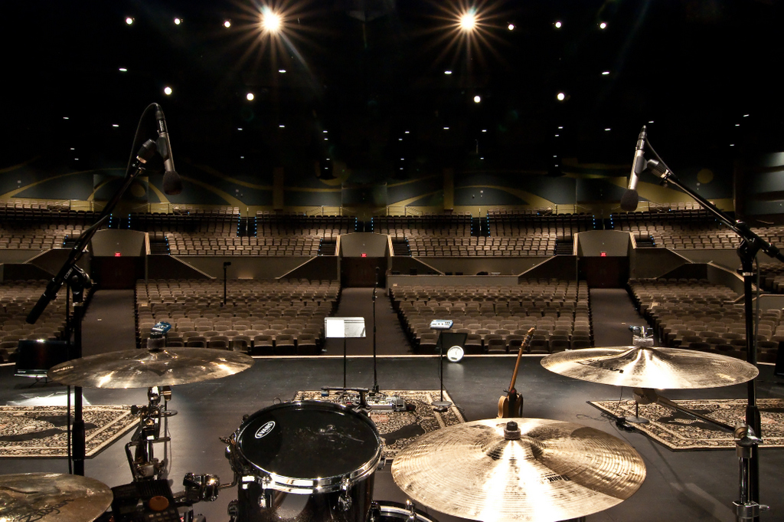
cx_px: 392
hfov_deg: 64.6
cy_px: 261
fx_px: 620
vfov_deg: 45.6
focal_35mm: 28
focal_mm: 19
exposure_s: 1/4
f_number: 18
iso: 2500
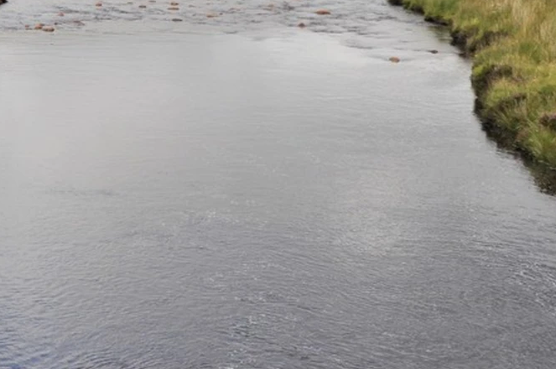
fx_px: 1588
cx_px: -98
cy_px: 6
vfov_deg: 13.1
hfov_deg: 18.8
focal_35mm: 103
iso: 200
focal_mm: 28
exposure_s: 1/320
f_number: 9
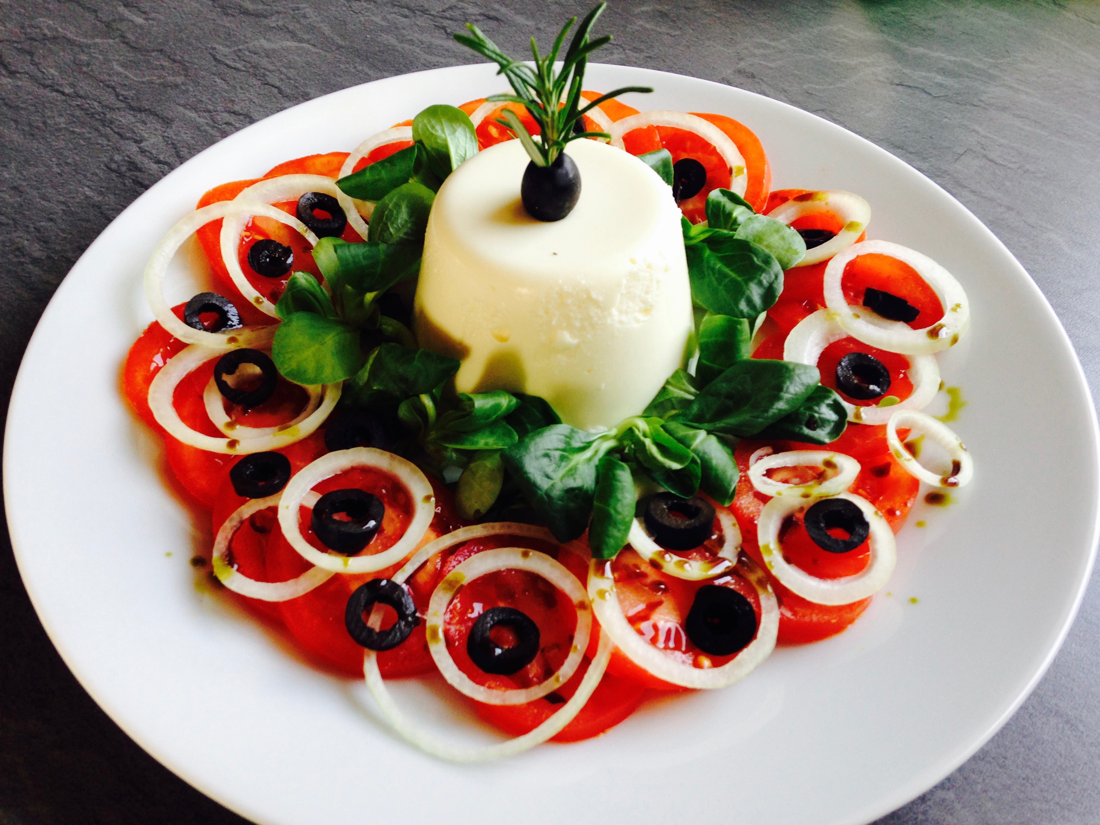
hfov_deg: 55.4
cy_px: 412
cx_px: 550
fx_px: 1049
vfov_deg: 42.9
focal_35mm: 33
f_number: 2.4
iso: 50
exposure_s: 1/20
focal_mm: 4.12
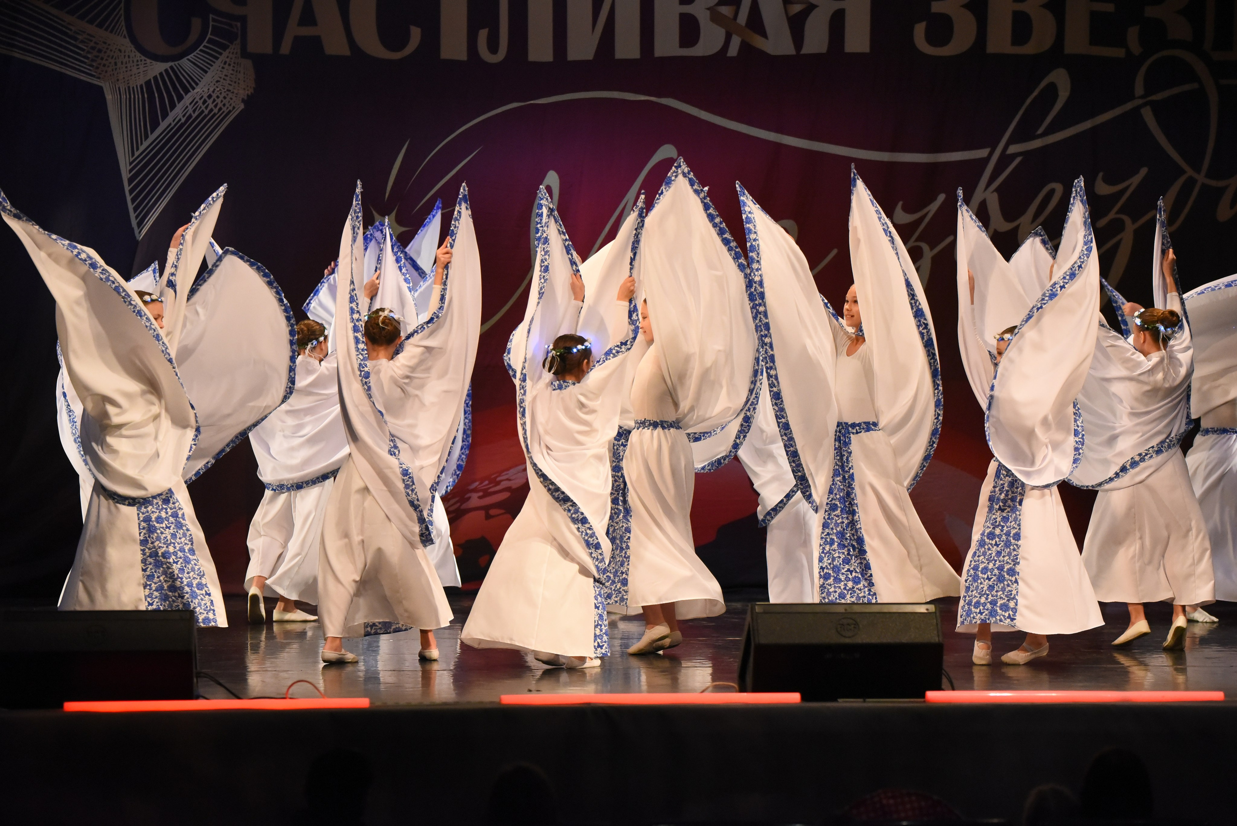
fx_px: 3609
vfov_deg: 13.1
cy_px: 413
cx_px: 618
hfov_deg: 19.4
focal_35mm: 105
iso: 5000
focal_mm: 105
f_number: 3.2
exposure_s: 1/800
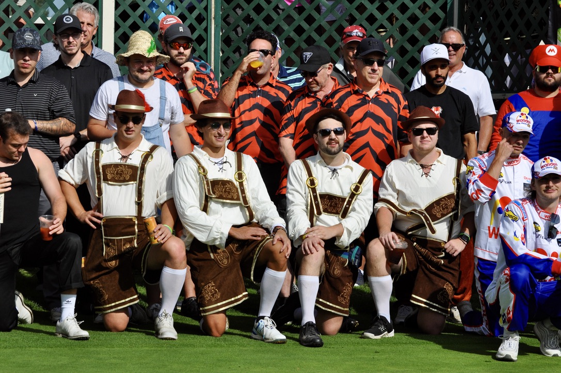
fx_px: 2568
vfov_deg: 8.3
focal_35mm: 165
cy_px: 186
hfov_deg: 12.5
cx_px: 280
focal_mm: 110
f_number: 8
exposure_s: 1/2000
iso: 400
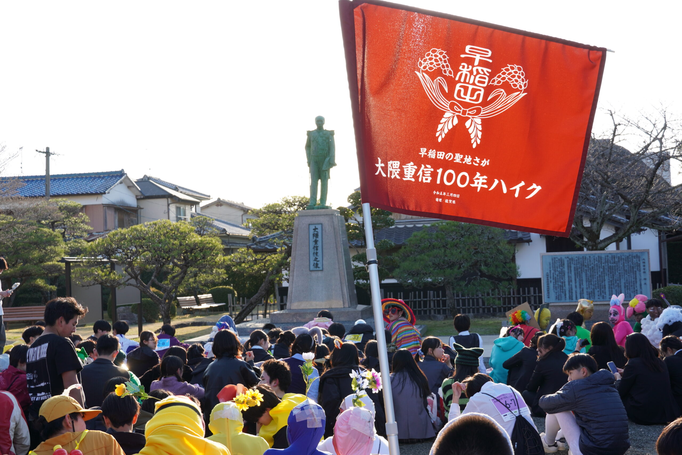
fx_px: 995
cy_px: 228
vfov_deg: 25.8
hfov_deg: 37.8
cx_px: 341
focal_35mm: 52
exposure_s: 1/100
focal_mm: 35
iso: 100
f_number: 6.3
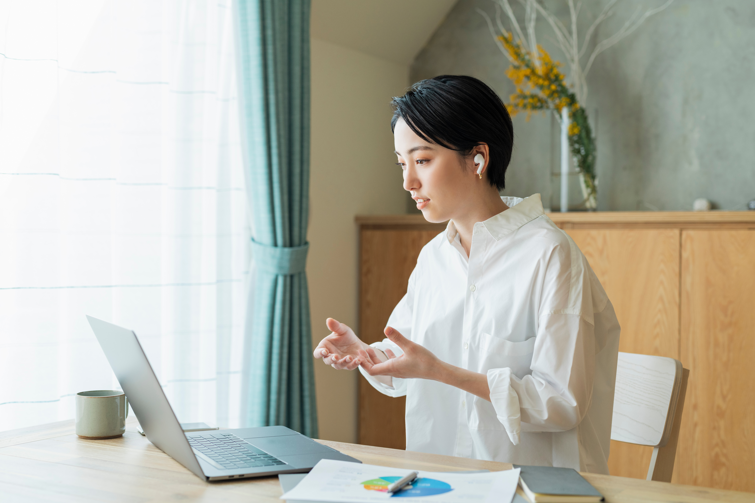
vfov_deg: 27.0
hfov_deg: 39.6
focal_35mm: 50
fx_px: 1049
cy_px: 252
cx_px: 378
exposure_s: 1/200
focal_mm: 50
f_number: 3.2
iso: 320
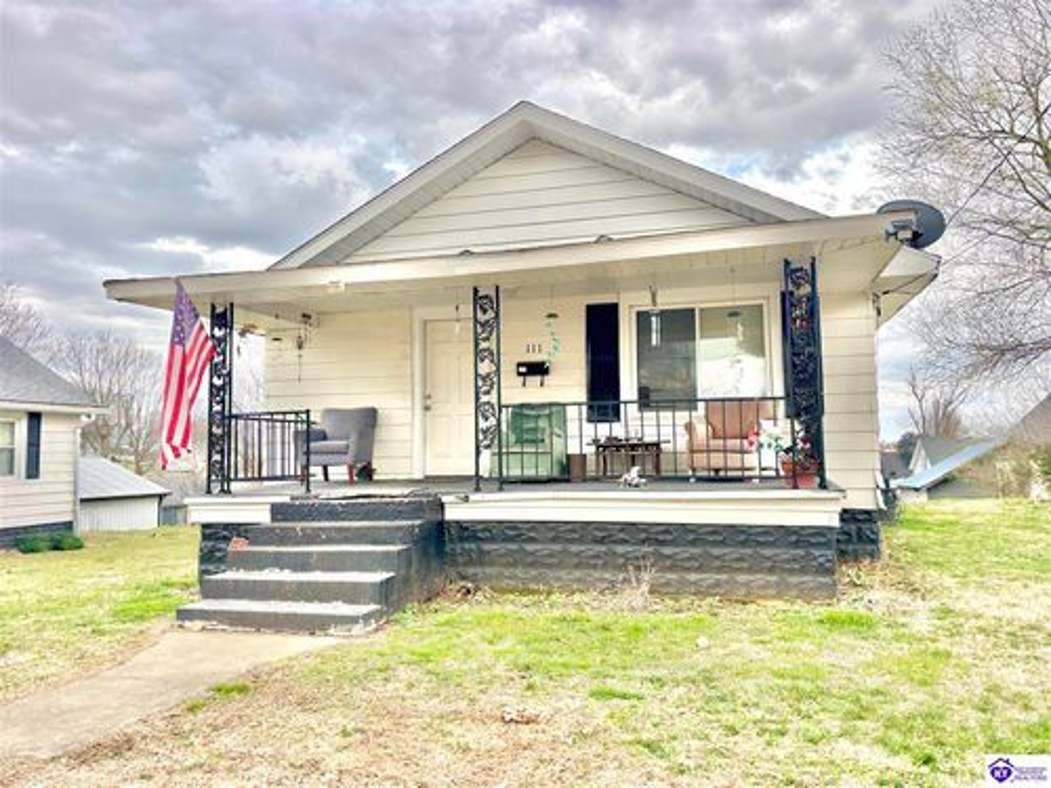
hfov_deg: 67.3
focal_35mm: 26
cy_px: 394
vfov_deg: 53.1
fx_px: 789
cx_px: 526
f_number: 1.6
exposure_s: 1/792
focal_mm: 5.96
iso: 50
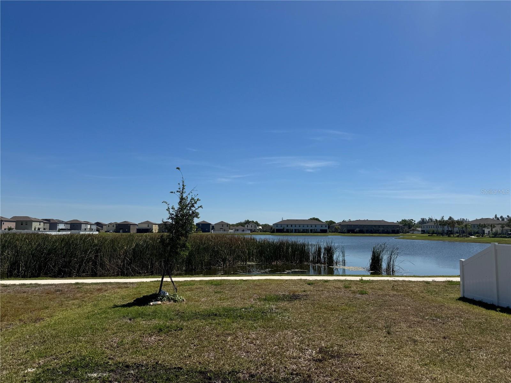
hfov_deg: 71.6
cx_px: 256
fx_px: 354
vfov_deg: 56.8
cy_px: 192
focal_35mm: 24
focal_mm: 6.76
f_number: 1.78
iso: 80
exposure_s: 1/10417
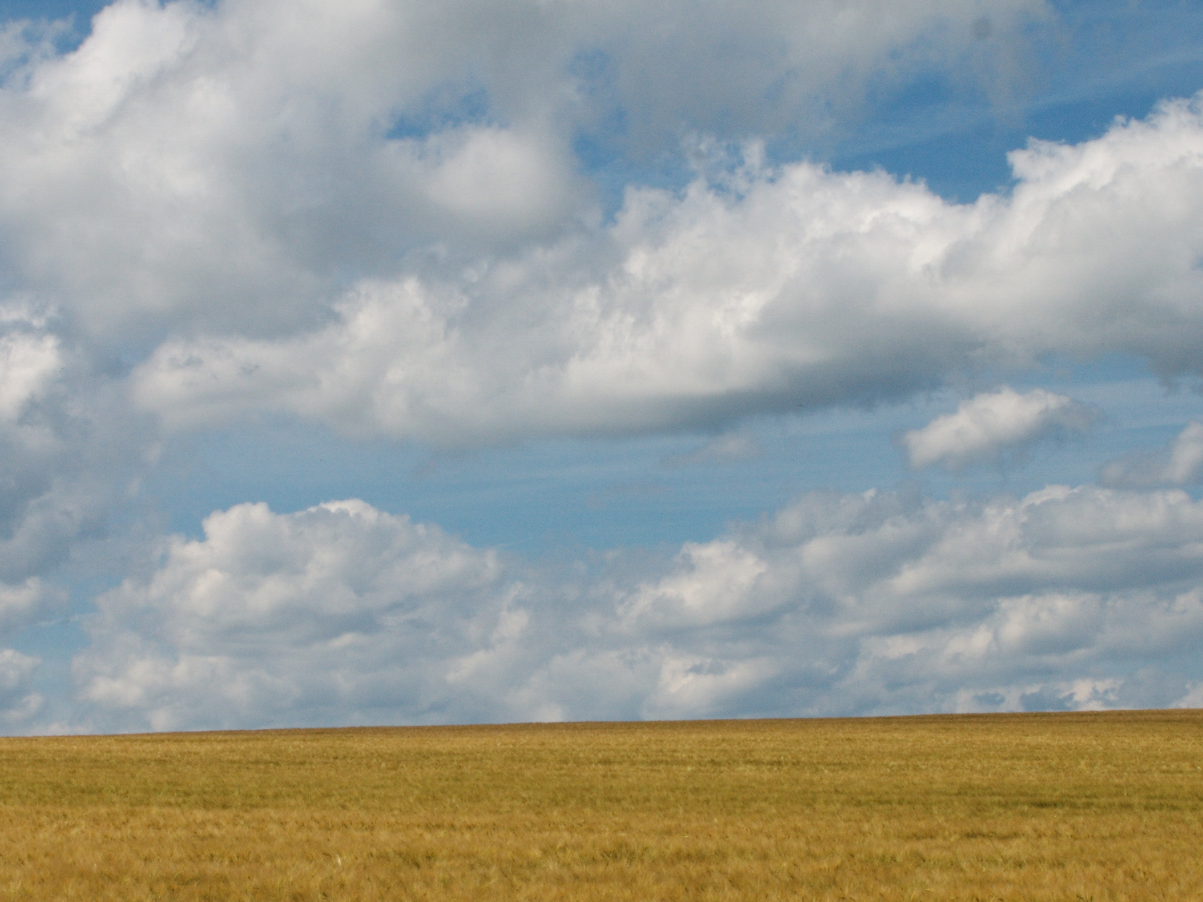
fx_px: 3440
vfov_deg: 14.9
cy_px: 391
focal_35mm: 99
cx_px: 503
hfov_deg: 19.8
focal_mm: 32
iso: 200
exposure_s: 1/250
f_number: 14
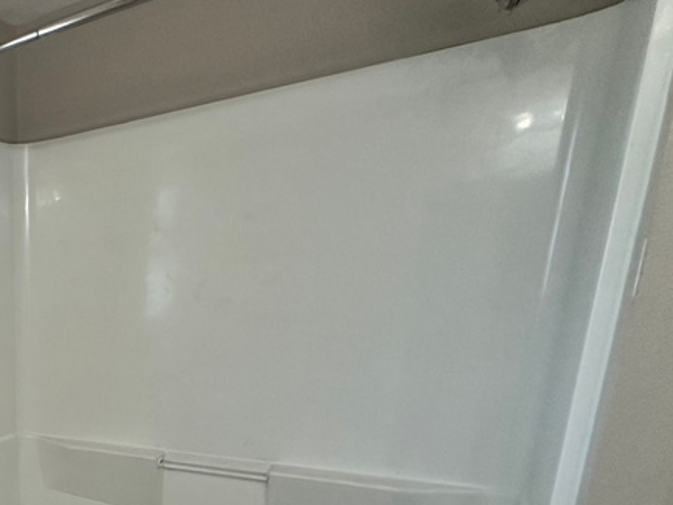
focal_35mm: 33
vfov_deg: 39.5
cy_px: 465
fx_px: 642
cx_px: -87
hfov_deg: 42.1
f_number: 2.2
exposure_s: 1/120
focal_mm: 2.22
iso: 250
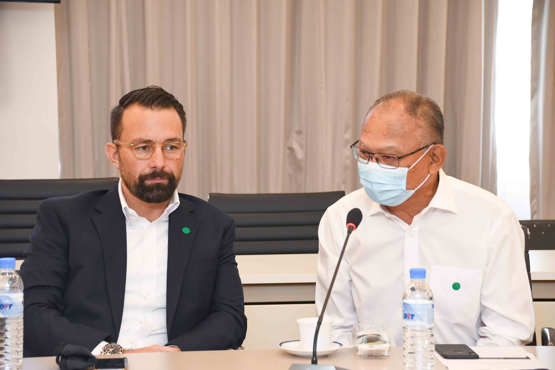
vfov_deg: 10.2
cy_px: 185
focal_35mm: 135
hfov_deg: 15.2
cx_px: 278
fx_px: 2081
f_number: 5.6
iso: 1600
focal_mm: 90
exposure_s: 1/100
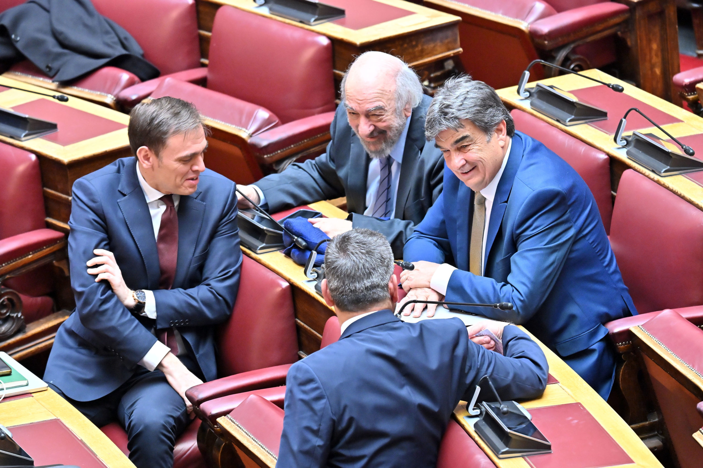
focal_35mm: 260
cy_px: 234
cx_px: 352
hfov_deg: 7.9
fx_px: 5077
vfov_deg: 5.3
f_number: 5.6
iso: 6400
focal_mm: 260
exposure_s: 1/250
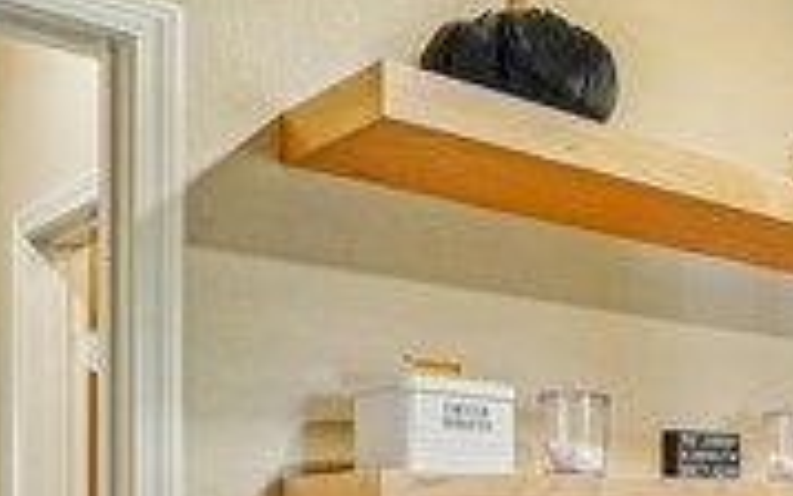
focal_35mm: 54
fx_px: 1158
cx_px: 926
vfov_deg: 22.8
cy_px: 542
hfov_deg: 32.1
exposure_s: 1/10
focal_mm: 14.7
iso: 400
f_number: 8
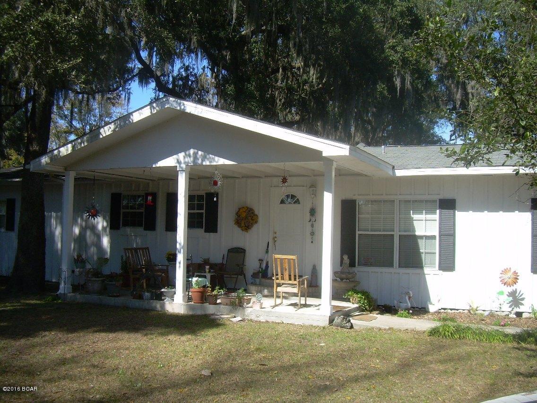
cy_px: 202
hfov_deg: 49.0
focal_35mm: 38
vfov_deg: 37.7
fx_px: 589
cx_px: 268
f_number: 2.8
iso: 50
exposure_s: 1/648
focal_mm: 6.3
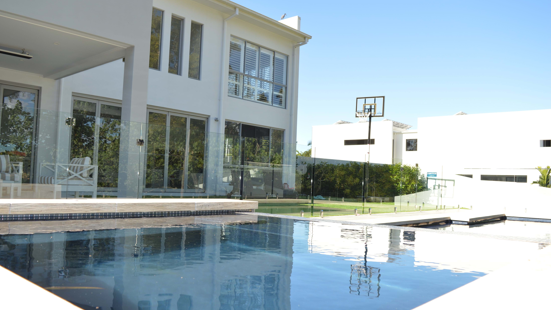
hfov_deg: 66.1
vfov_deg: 40.1
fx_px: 424
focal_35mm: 29
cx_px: 271
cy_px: 167
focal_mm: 18
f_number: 5.6
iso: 100
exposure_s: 1/200
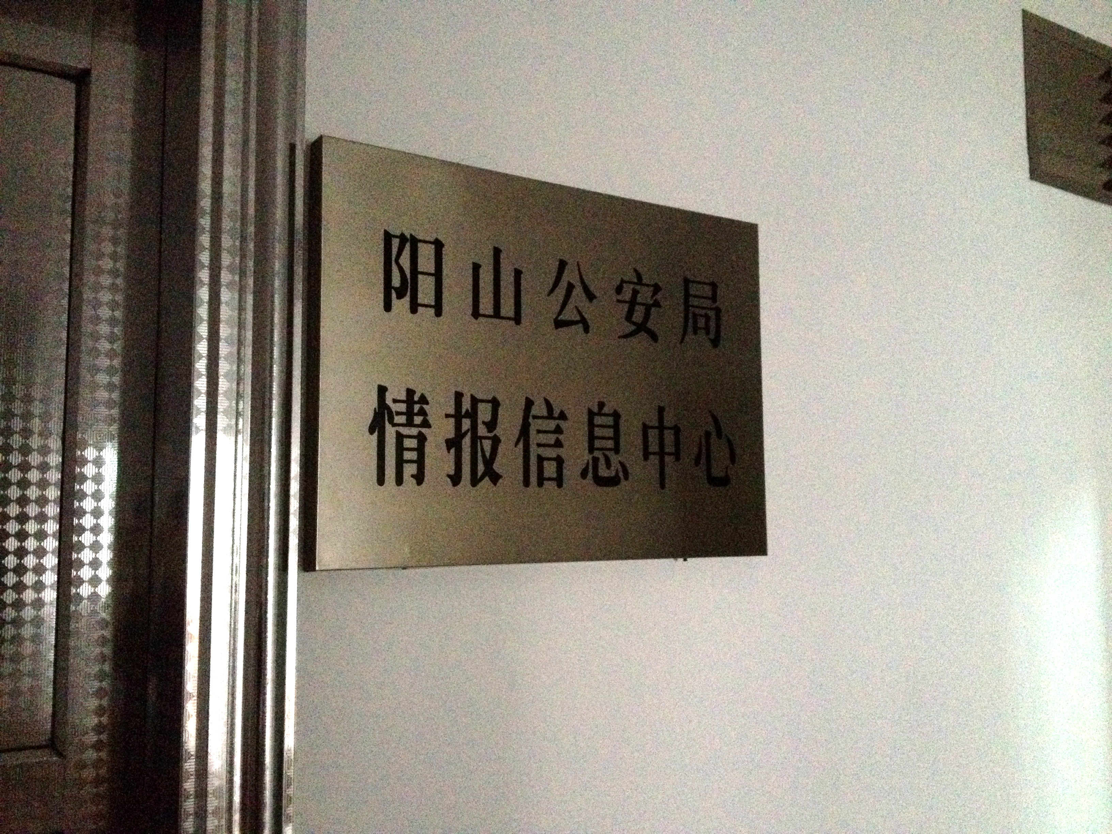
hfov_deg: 52.6
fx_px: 1124
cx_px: 556
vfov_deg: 40.7
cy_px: 417
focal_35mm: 35
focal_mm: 4.28
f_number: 2.4
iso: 800
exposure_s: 1/15
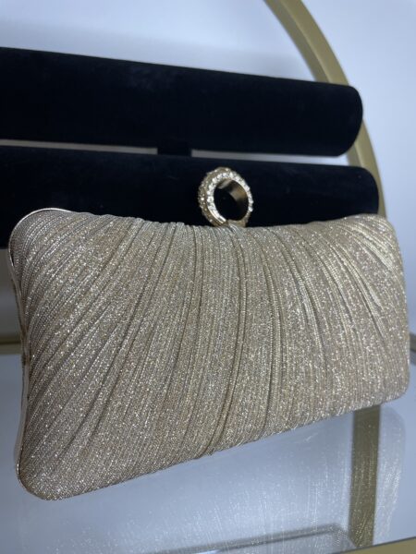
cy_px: 277
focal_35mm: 26
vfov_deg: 67.3
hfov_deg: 53.1
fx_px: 417
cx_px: 208
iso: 64
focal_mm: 4.2
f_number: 1.6
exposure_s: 1/100
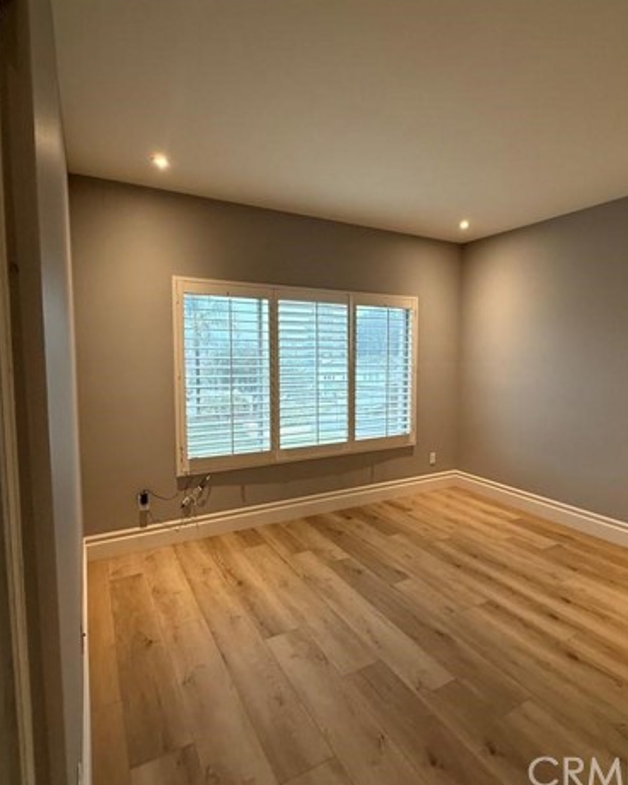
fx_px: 441
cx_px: 334
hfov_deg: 70.8
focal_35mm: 19
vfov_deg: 83.3
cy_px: 387
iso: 200
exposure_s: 1/60
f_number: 2.2
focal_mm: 2.22
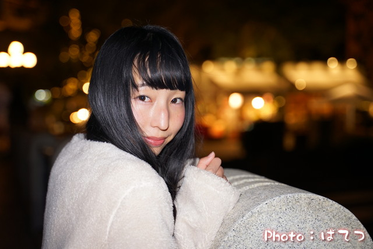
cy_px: 124
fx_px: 601
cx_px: 186
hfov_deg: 34.5
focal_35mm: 58
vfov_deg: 23.4
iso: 640
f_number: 2.8
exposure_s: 1/60
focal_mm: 58
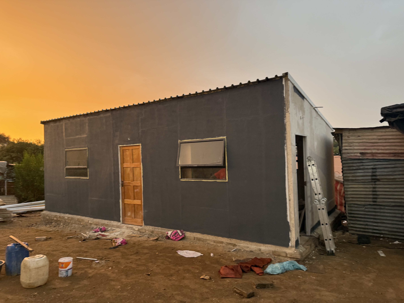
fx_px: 280
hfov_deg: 71.6
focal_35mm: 24
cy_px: 152
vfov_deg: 56.8
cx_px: 202
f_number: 1.78
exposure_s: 1/90
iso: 200
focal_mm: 6.76
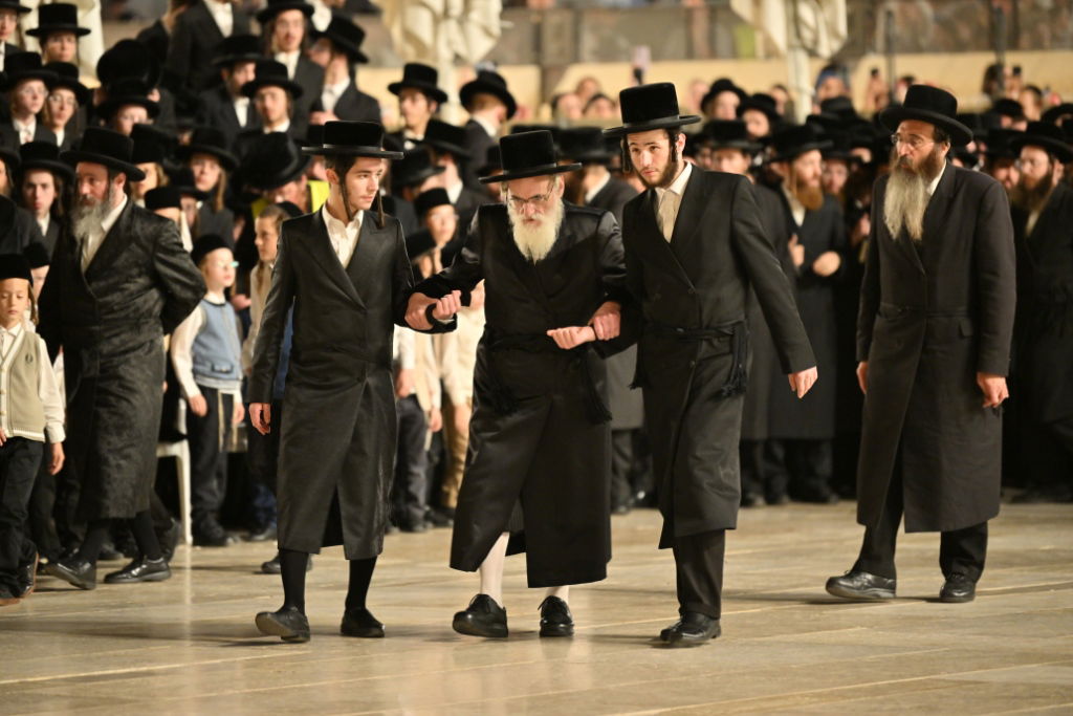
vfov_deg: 6.9
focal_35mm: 200
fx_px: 5962
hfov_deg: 10.3
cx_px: 536
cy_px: 358
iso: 1000
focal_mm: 200
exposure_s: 1/160
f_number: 2.8
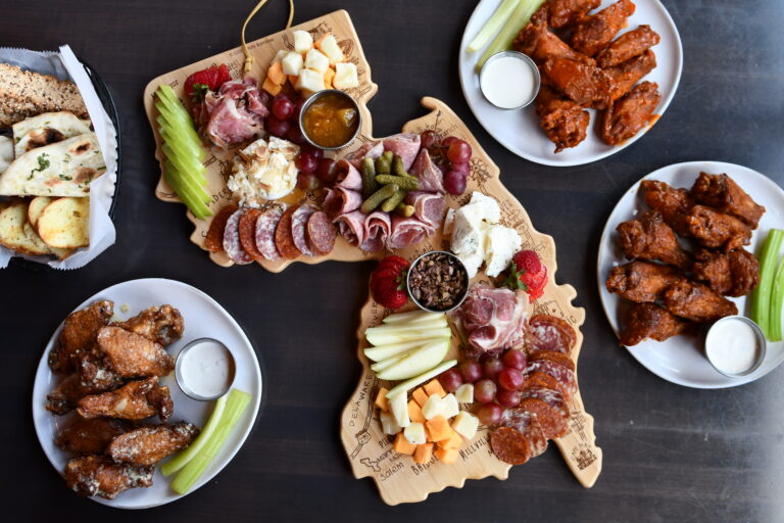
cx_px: 392
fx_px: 784
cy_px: 262
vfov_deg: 36.9
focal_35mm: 36
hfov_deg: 53.1
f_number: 3.2
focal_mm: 24
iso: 400
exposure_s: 1/250
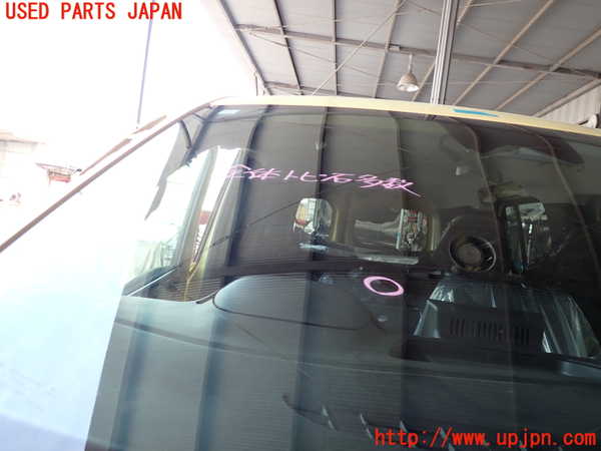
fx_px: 434
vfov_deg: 54.9
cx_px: 300
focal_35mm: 25
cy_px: 226
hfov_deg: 69.4
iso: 100
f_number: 2
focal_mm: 4.5
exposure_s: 1/80
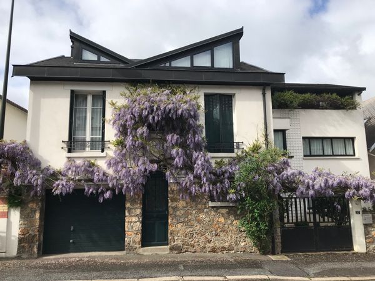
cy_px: 140
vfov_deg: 49.7
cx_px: 188
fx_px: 303
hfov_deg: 63.4
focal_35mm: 28
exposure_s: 1/2083
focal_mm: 3.99
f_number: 1.8
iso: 20
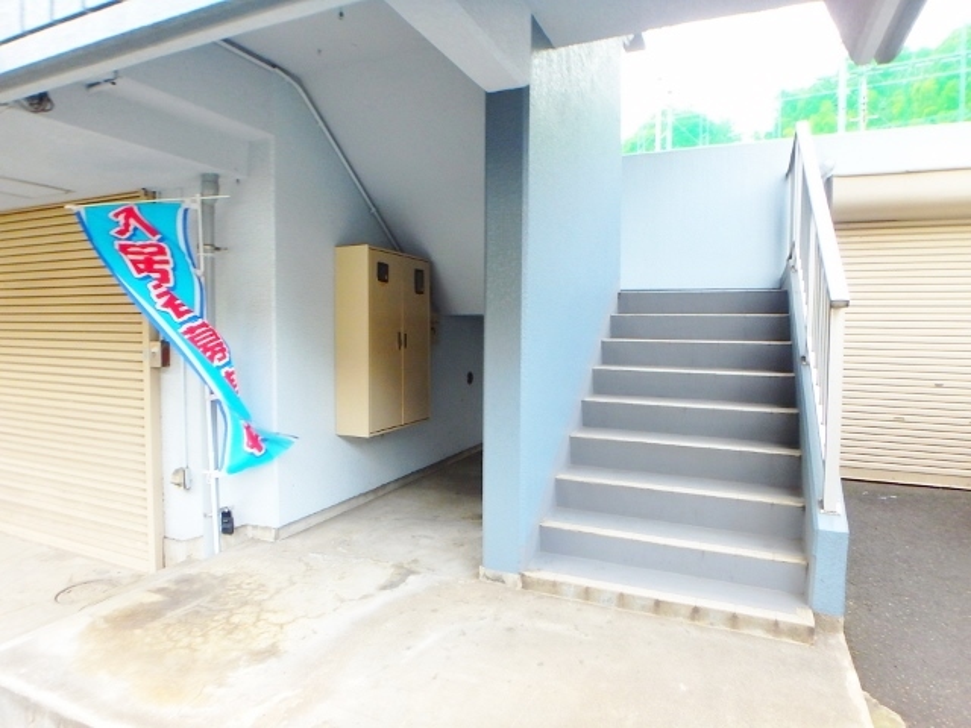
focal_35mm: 21
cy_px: 364
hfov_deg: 79.0
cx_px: 486
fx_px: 589
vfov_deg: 63.4
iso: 160
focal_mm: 3.7
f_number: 3.5
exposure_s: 1/60
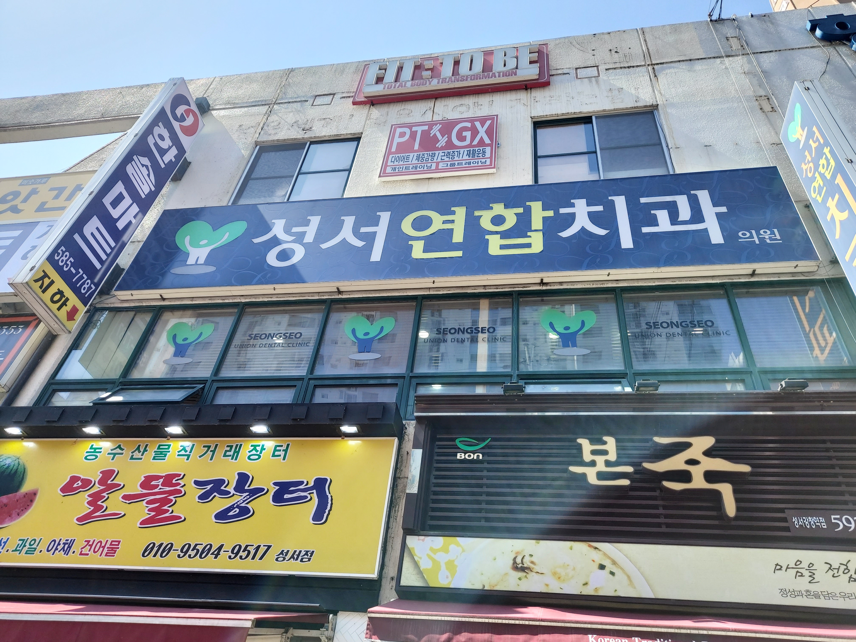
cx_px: 428
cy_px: 321
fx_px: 618
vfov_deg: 54.9
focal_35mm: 25
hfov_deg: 69.4
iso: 50
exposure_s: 1/617
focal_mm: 4.58
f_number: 2
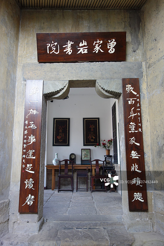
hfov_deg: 46.4
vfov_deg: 65.5
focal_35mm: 28
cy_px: 123
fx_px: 191
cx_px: 82
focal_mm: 10.4
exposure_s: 1/80
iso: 125
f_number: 1.8
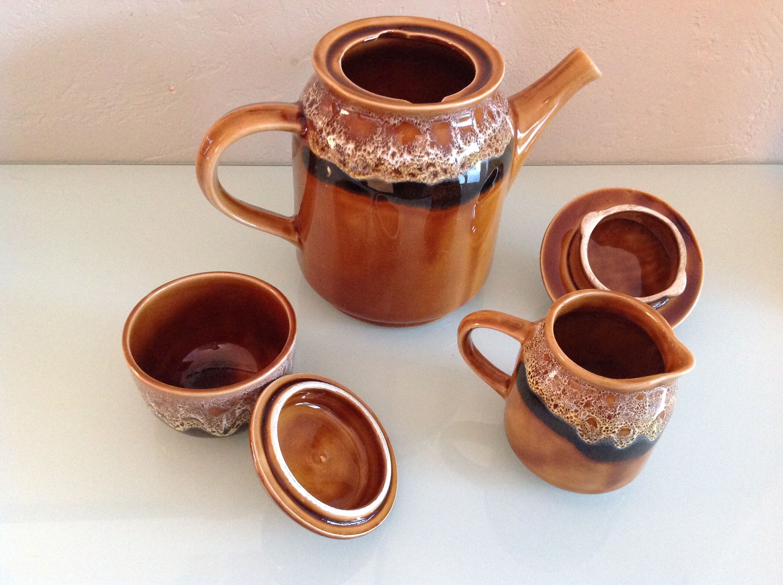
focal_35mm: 35
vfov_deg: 40.6
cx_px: 392
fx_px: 791
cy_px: 292
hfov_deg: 52.7
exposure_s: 1/17
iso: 400
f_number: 2.4
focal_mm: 4.28
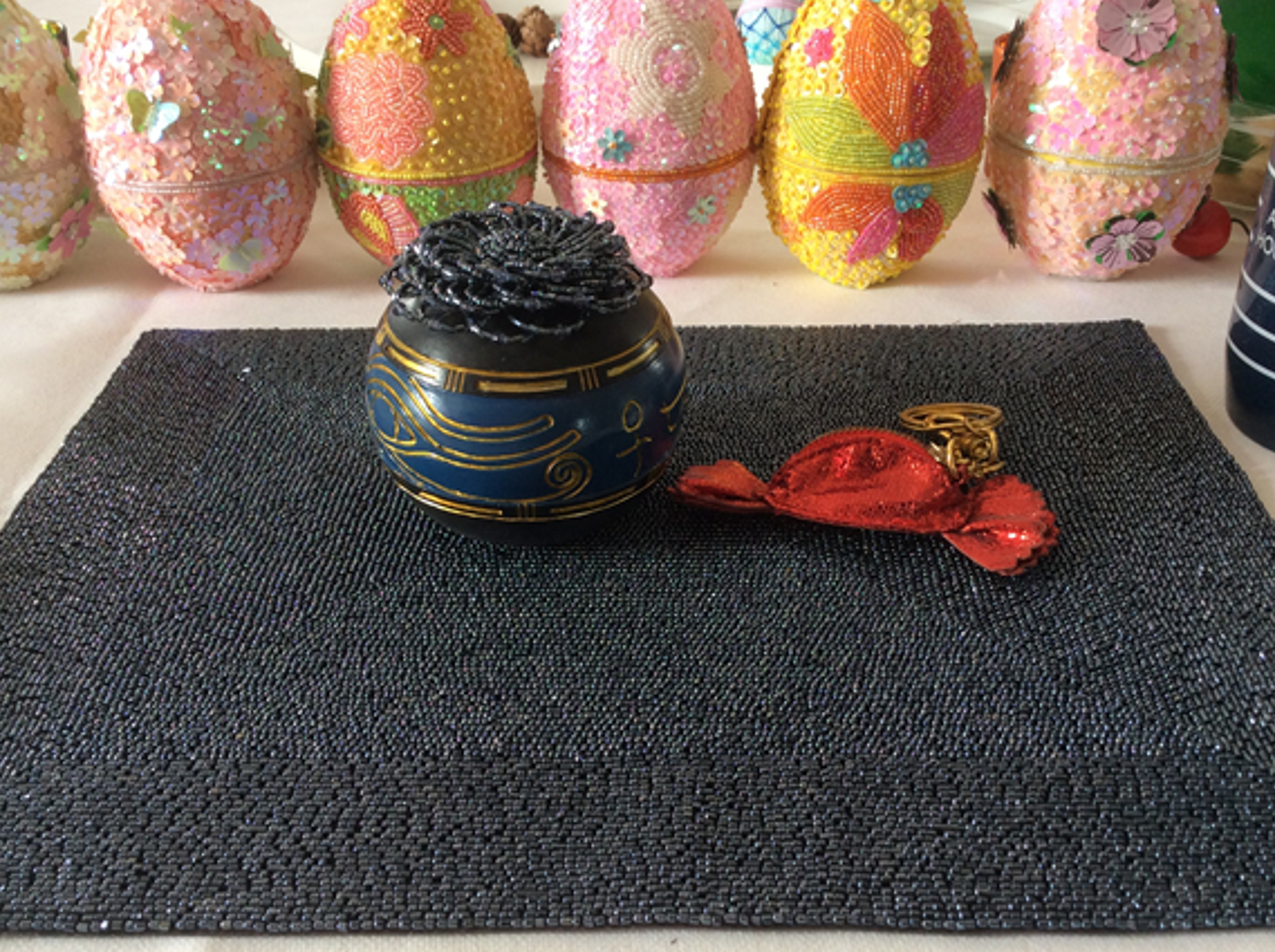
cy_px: 508
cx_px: 618
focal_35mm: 36
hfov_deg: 51.4
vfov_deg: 39.5
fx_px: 1324
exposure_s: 1/25
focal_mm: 3.3
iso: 40
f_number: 2.4
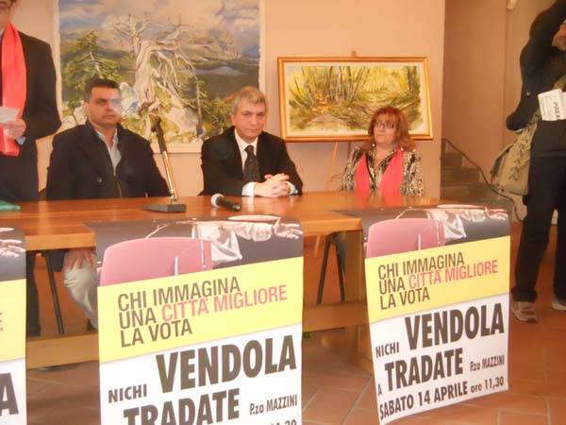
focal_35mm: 41
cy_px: 212
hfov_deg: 45.8
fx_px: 670
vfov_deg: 35.1
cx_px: 283
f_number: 3.1
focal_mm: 6.72
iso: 800
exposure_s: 1/30
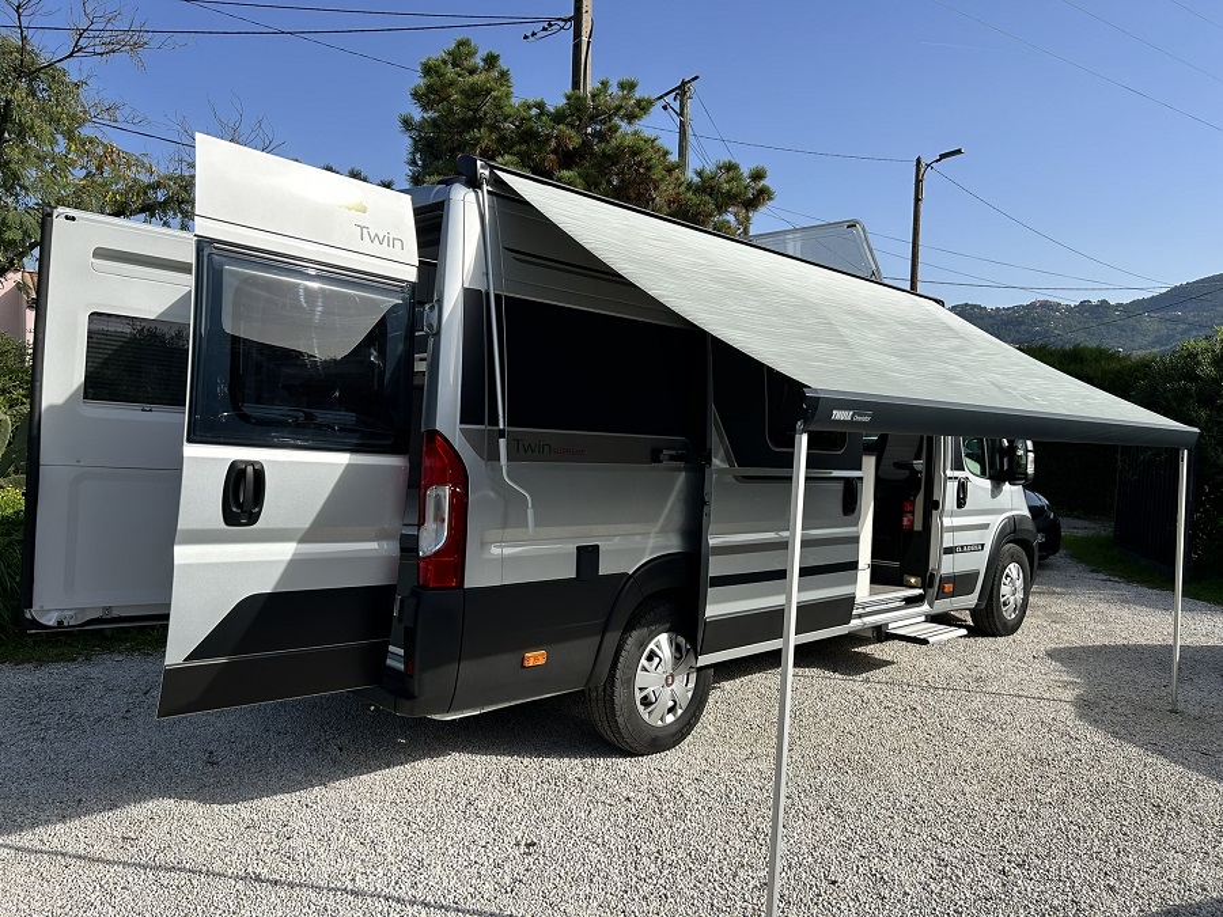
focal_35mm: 26
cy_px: 458
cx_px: 612
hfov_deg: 67.3
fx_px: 919
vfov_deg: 53.1
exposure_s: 1/3704
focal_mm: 5.7
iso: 50
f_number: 1.5
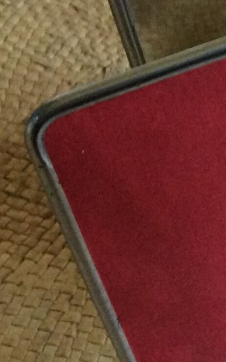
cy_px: 6
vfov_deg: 17.2
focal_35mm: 119
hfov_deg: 9.9
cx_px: 498
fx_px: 1173
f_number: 2.4
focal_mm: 3.3
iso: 125
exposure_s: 1/25
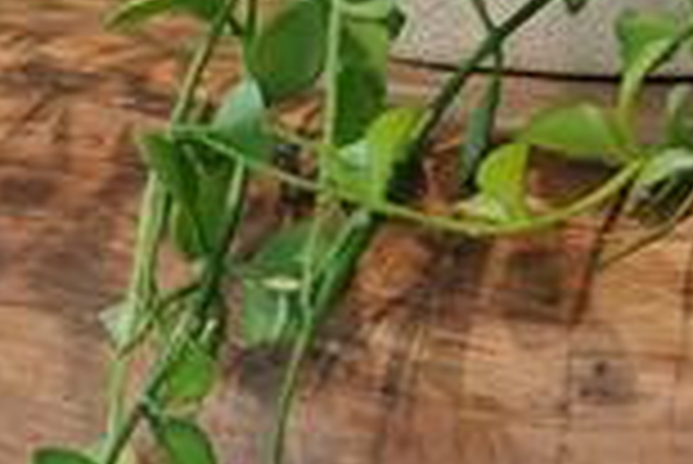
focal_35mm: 333
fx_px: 6416
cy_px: -333
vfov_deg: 4.1
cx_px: -1053
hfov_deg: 5.9
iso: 640
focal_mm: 50
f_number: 7.1
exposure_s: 1/3
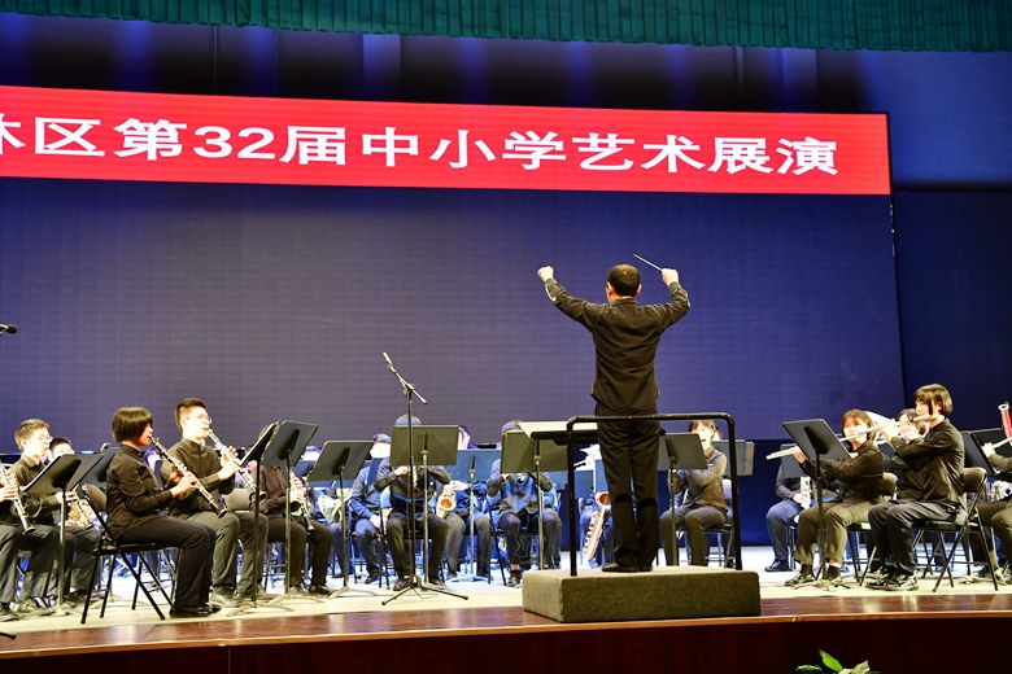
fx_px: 1349
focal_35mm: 48
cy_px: 337
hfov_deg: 41.1
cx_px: 506
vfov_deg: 28.1
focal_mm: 48
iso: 2000
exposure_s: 1/60
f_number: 4.5
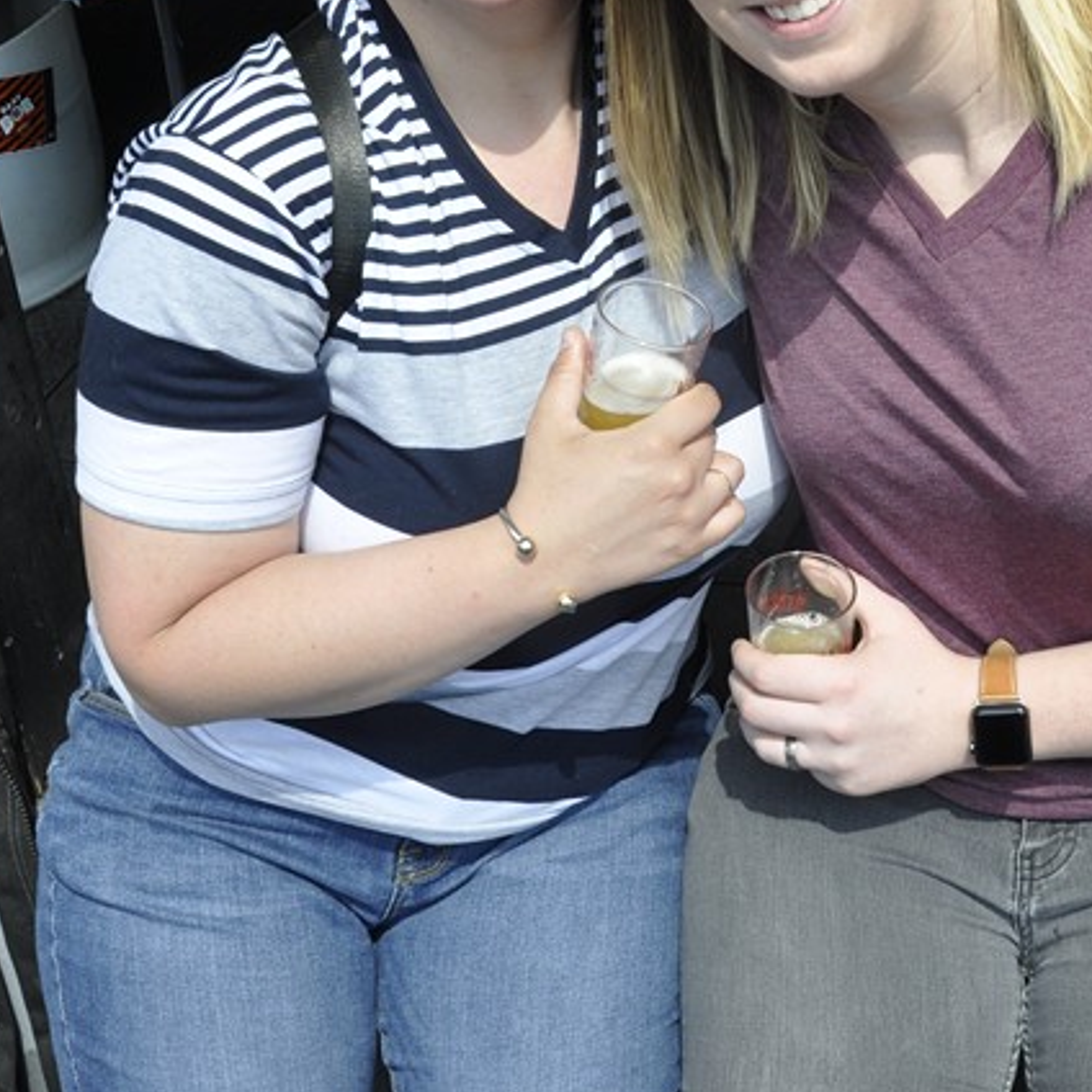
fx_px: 1927
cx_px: 755
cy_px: 288
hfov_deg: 31.3
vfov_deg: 31.1
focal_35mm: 54
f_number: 13
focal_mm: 18
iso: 400
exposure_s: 1/160
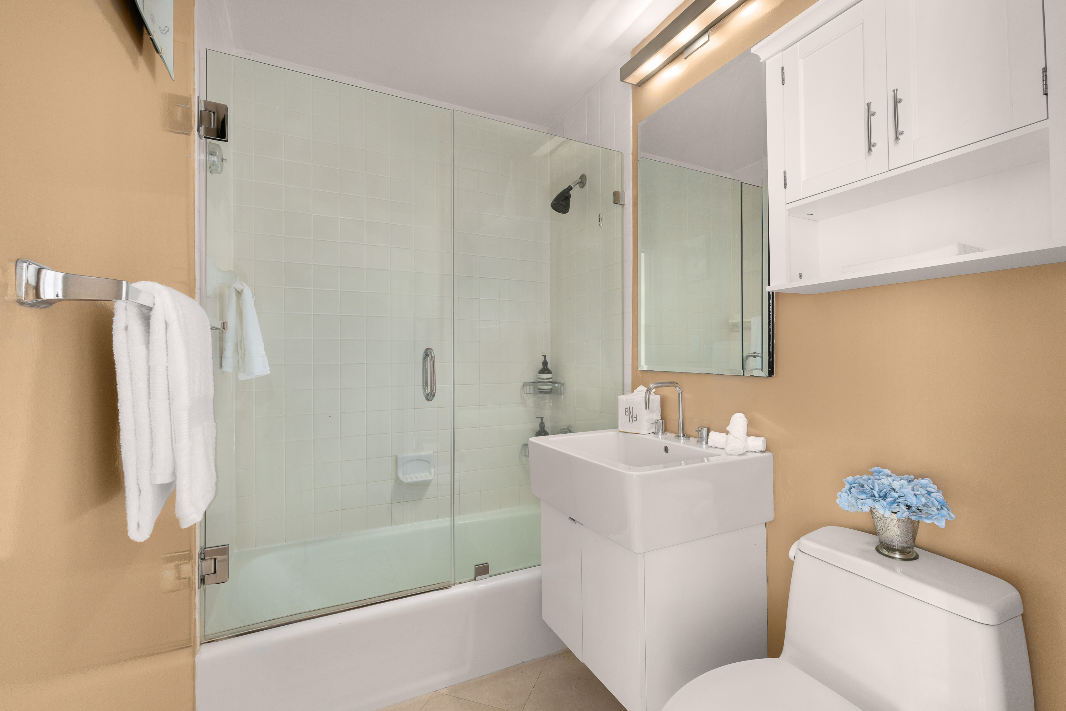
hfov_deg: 95.0
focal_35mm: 16
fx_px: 489
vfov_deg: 72.1
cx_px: 533
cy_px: 356
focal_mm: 16.5
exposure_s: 2
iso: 1000
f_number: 11
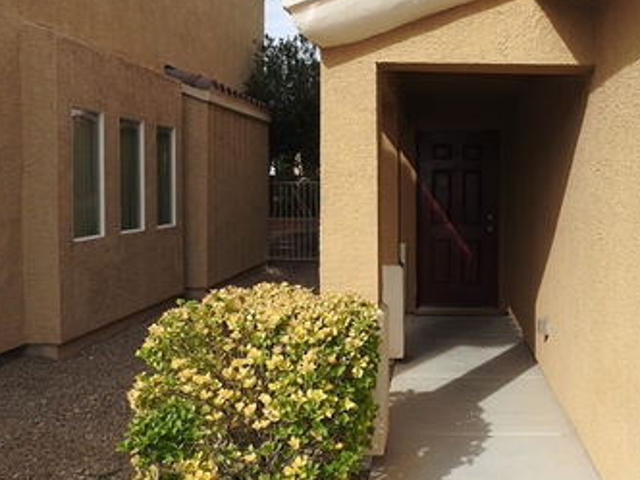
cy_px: 206
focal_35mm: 37
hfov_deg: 49.4
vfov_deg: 38.6
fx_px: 684
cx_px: 420
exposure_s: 1/1000
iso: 100
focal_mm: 4.3
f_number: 3.3
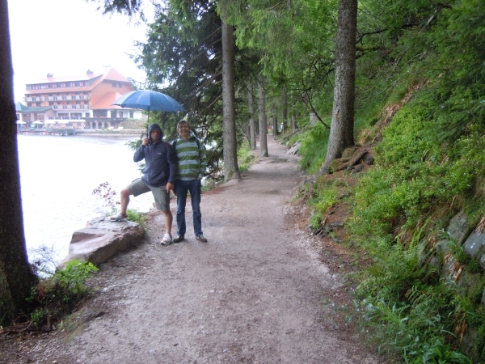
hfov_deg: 60.0
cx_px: 242
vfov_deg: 46.8
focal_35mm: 30
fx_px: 420
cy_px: 182
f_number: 3.5
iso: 320
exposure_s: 1/60
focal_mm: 5.4
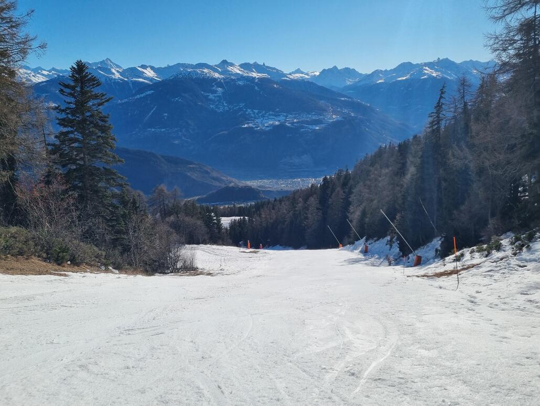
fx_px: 406
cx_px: 270
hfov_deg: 67.3
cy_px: 203
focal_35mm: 26
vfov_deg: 53.1
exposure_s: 1/7504
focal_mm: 5.4
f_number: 1.8
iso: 50
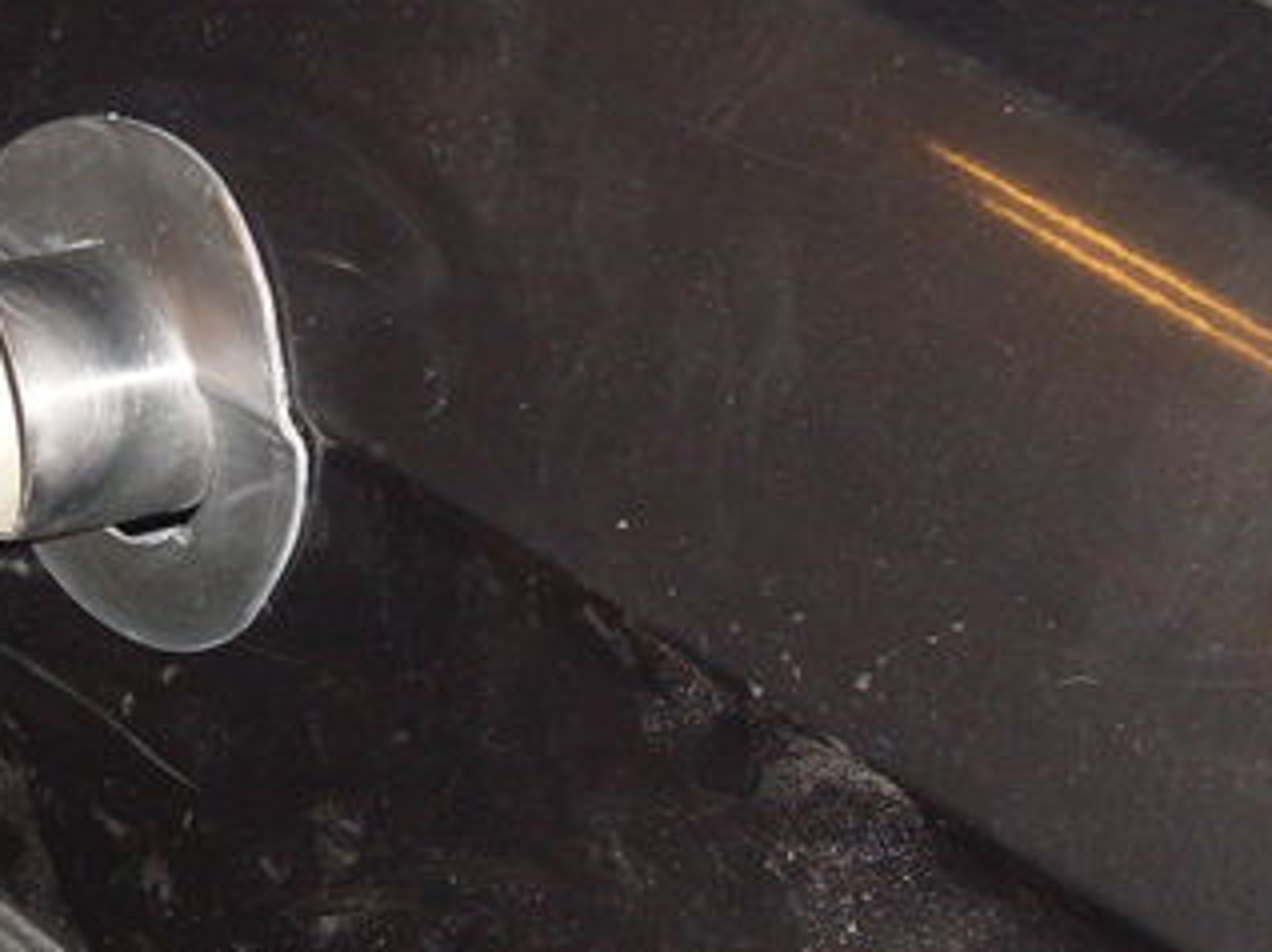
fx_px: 5251
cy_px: 340
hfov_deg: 13.7
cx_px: 168
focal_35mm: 143
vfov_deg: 10.4
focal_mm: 11.7
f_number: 3.7
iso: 120
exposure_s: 1/45
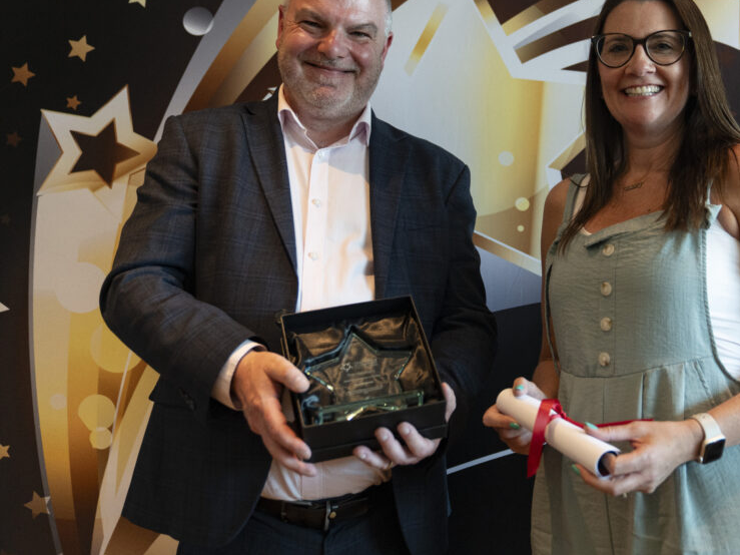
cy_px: 242
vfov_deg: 32.8
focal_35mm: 44
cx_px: 505
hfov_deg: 42.3
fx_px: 940
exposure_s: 1/60
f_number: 2.8
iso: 2000
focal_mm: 33
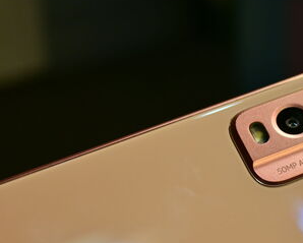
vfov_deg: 18.3
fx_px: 754
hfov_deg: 22.0
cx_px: 296
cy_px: 160
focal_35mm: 84
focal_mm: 29
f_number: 4.8
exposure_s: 1/400
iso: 400
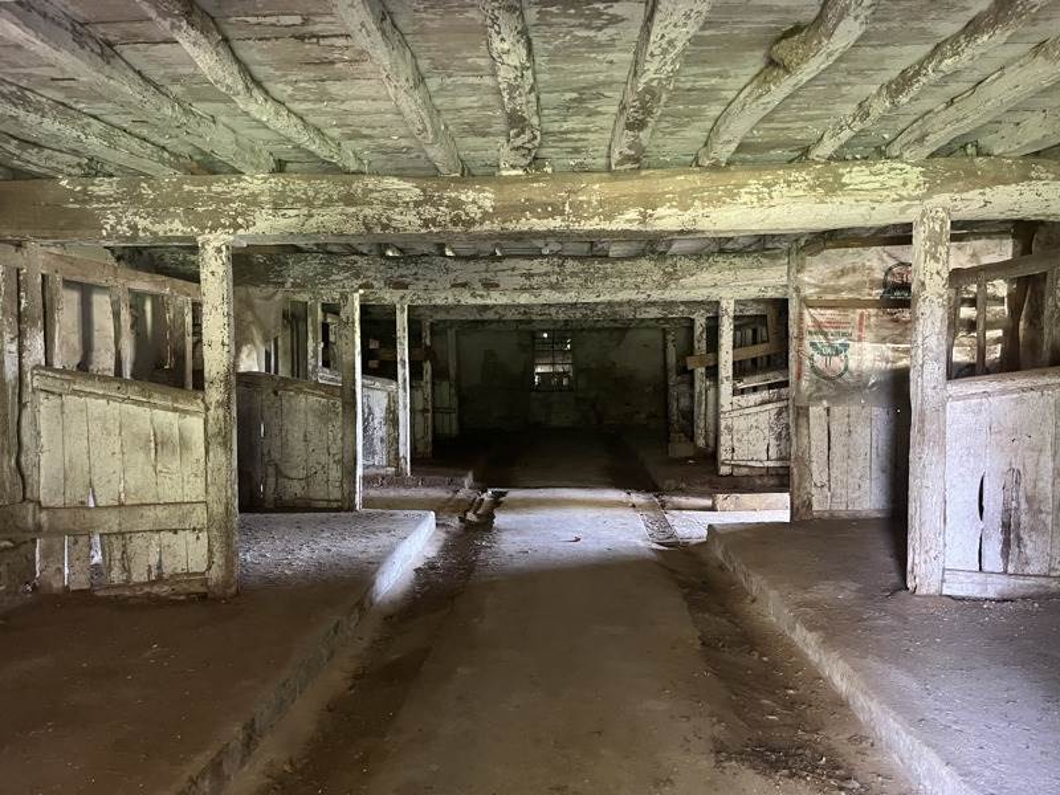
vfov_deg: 53.1
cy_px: 398
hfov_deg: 67.3
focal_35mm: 26
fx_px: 796
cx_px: 530
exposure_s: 1/36
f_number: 1.6
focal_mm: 5.1
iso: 640
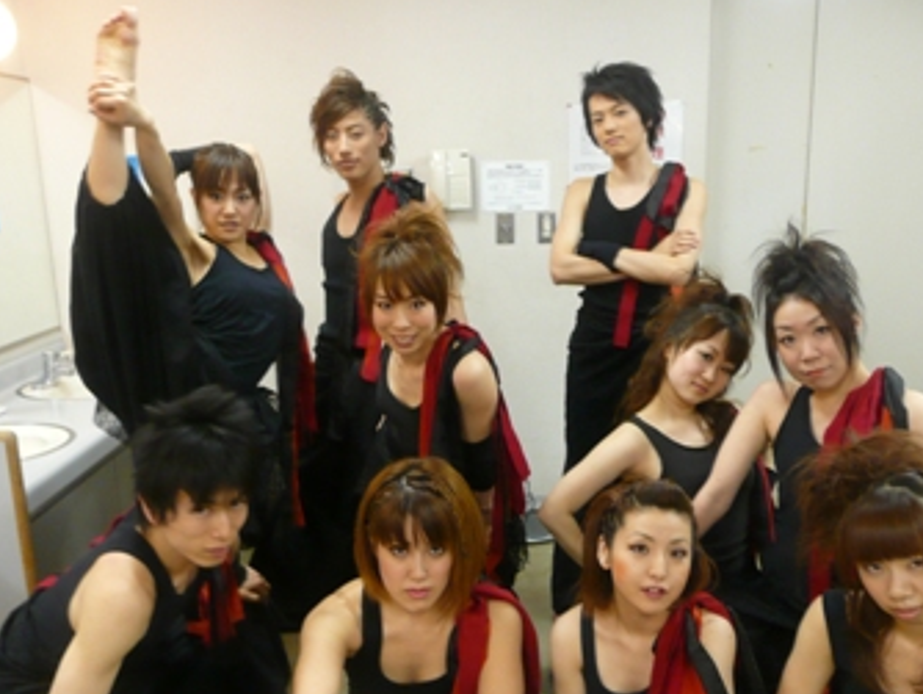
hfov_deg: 51.3
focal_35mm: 36
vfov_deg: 39.5
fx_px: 961
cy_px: 430
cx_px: 456
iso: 200
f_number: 3.3
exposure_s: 1/8
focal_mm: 4.6
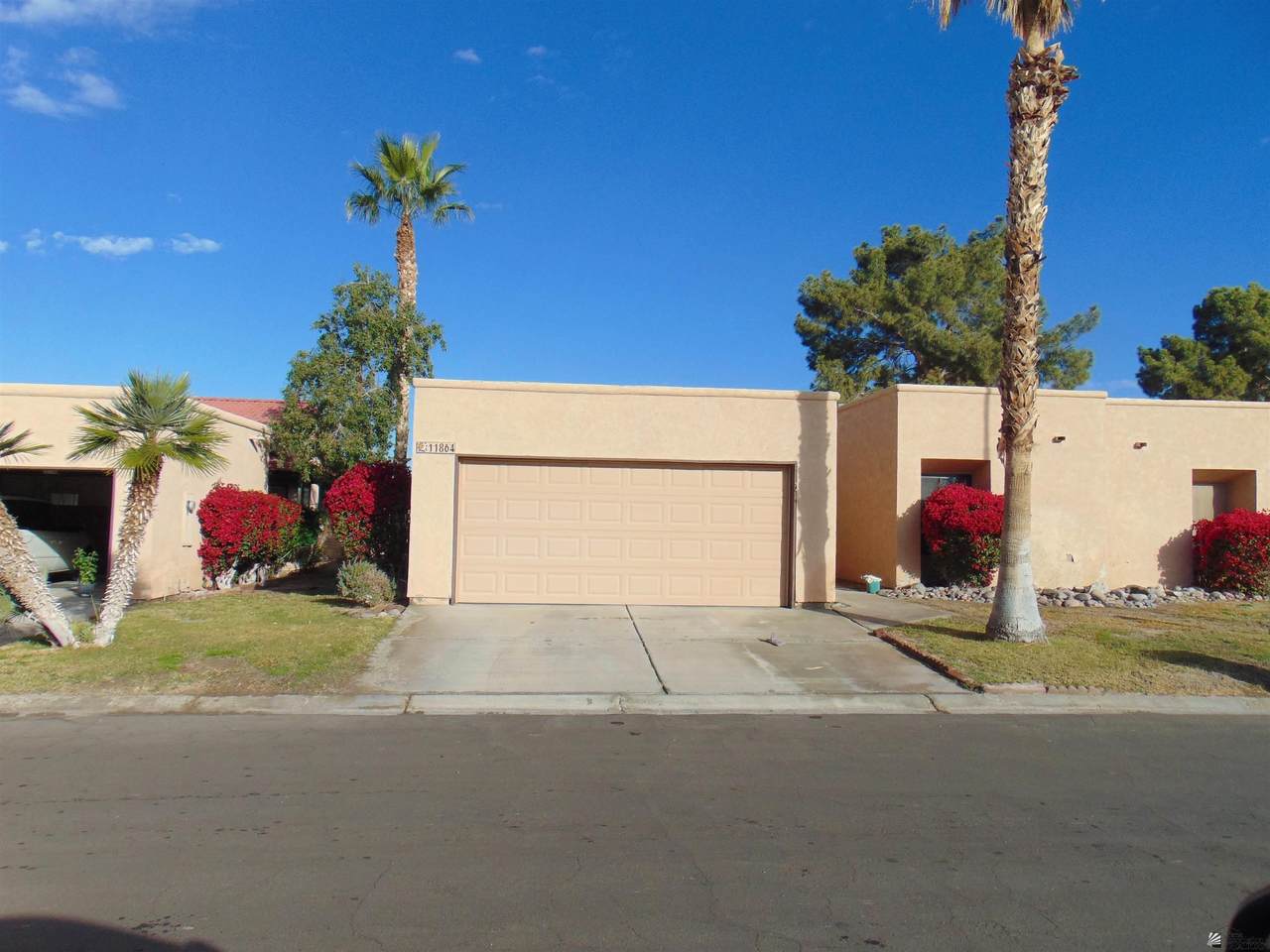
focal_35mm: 25
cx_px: 635
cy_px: 476
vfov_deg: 54.9
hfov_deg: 69.4
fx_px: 917
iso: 80
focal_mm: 4.5
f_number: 7.7
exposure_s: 1/320
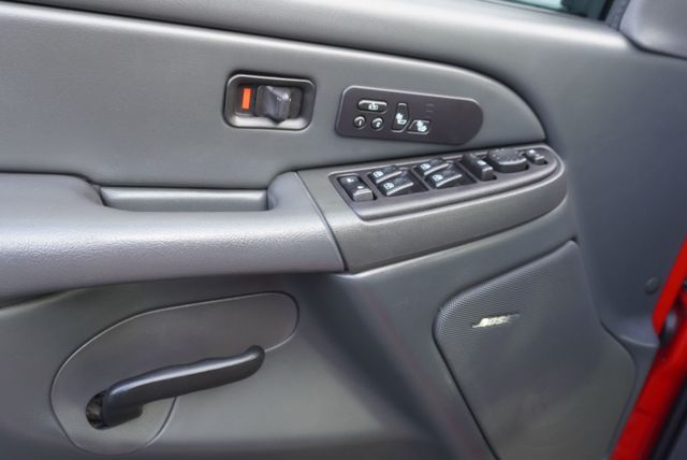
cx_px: 344
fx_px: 544
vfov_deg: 45.8
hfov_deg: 64.5
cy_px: 230
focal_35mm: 28
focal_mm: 19
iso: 500
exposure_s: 1/60
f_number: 4
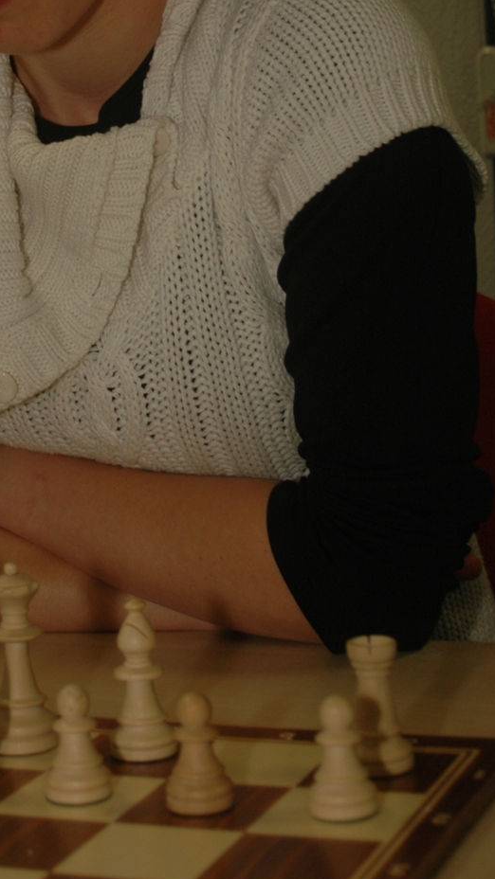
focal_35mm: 92
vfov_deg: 22.8
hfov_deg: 13.1
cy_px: 150
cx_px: 154
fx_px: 2147
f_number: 4.8
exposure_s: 1/60
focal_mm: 34
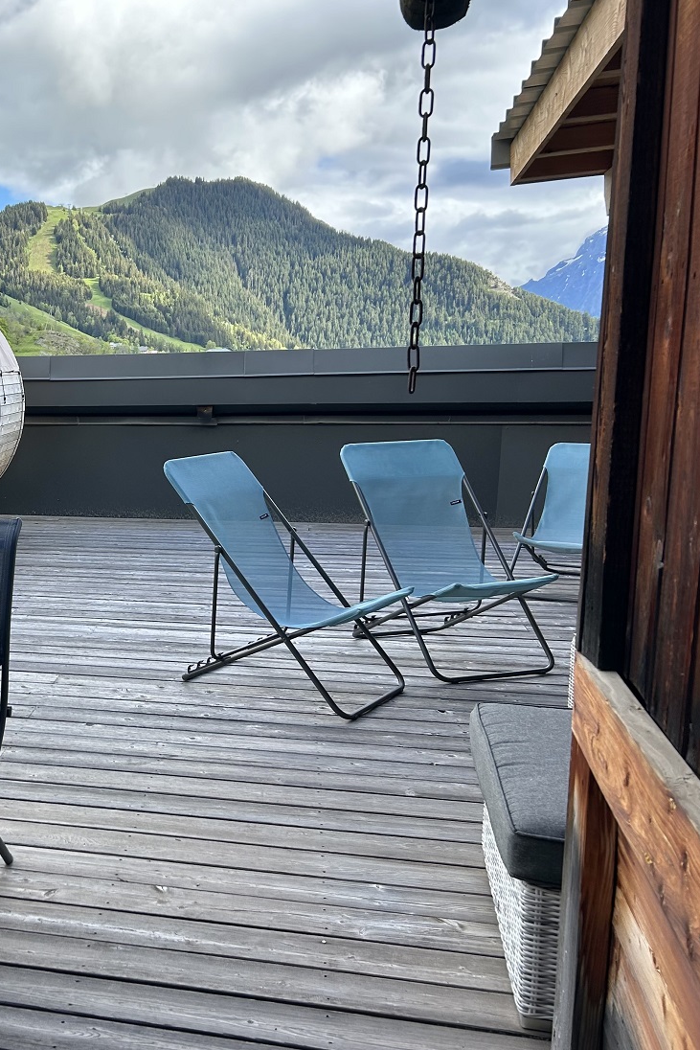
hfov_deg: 33.1
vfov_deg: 51.9
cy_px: 516
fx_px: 1079
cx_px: 7
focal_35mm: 37
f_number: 1.5
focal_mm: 5.7
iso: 50
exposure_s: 1/982
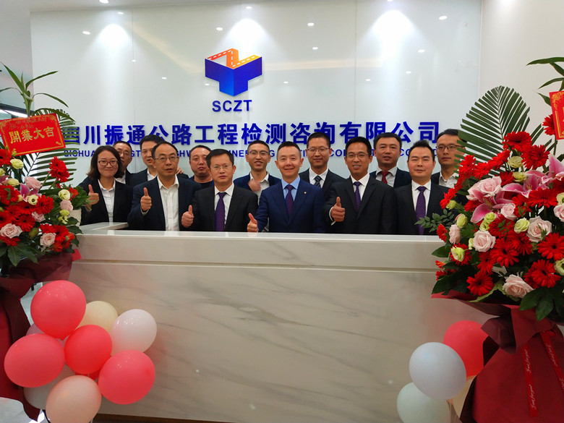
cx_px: 282
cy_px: 212
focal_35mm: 30
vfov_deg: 46.8
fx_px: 489
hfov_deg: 60.0
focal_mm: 3.95
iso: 150
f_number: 1.8
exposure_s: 1/50
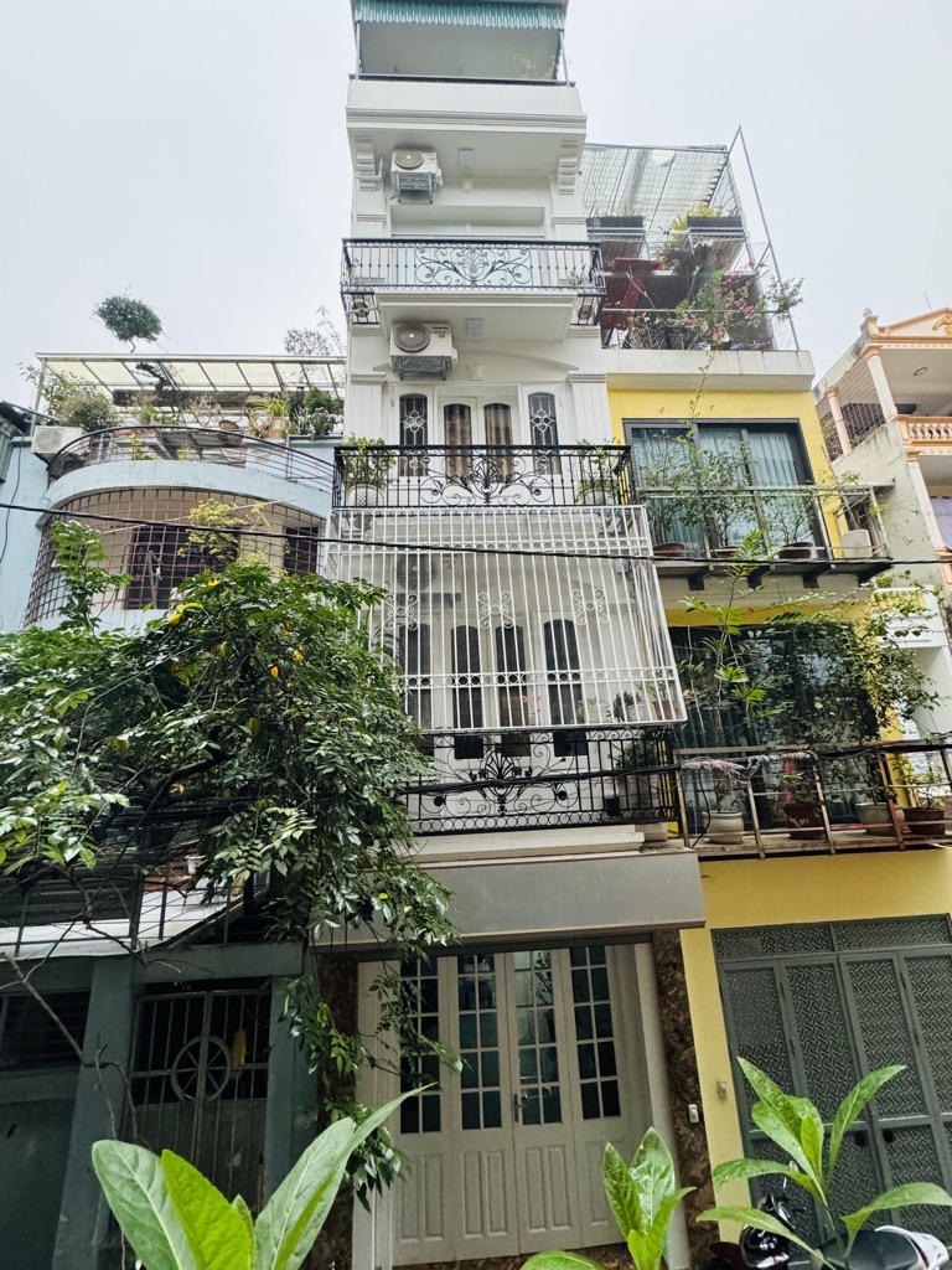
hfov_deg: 85.7
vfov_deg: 102.1
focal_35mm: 14
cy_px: 635
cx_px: 476
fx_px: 513
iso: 400
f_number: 2.2
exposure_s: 1/60
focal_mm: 2.22
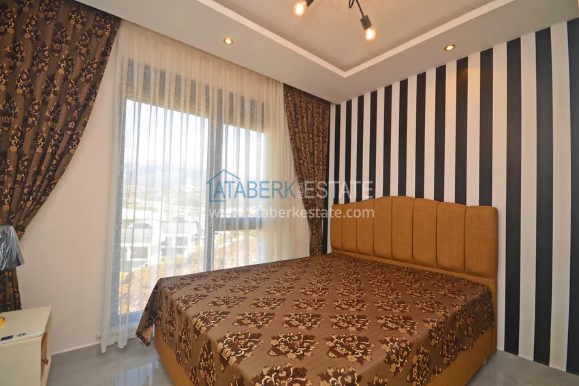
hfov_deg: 100.4
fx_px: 241
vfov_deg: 77.3
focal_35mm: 15
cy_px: 193
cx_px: 290
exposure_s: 1/125
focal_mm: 10
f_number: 5.6
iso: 200
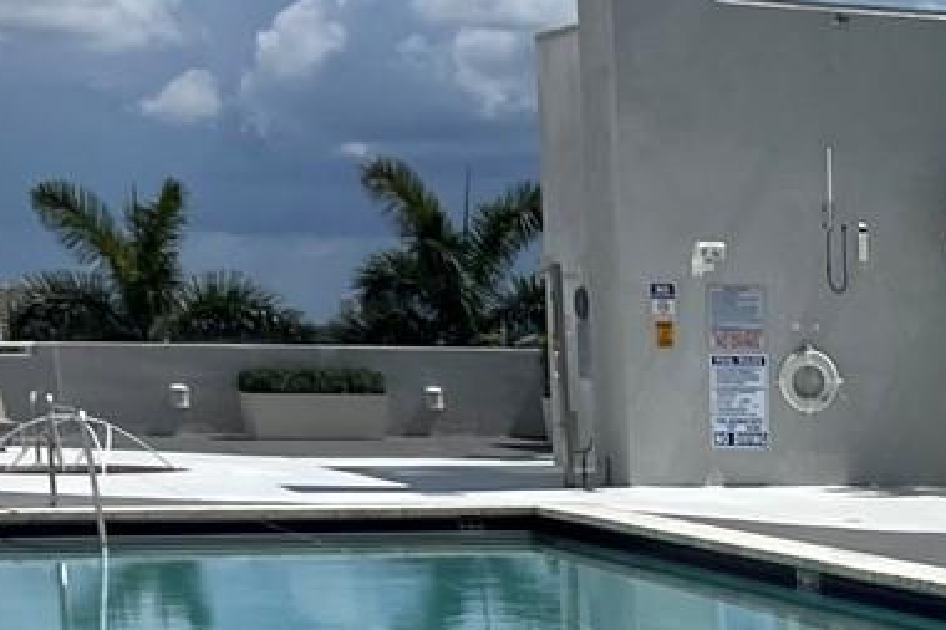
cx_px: 1257
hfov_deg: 16.8
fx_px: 2994
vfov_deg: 11.4
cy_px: 1028
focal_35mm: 114
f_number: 1.5
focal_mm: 5.7
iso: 50
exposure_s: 1/12658
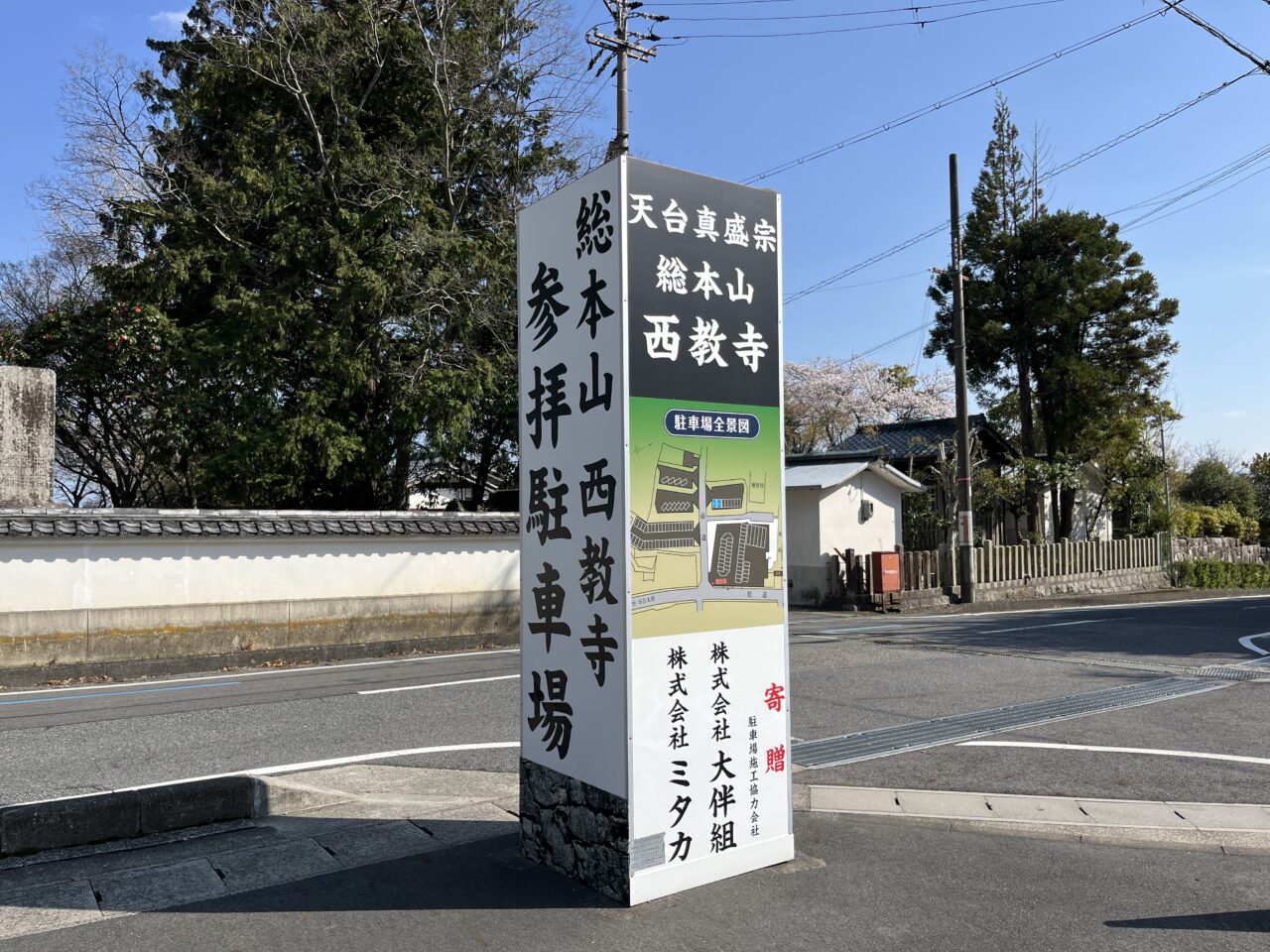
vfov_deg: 53.1
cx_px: 635
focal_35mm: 26
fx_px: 954
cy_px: 476
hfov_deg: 67.3
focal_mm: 5.1
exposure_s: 1/4016
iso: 50
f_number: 1.6
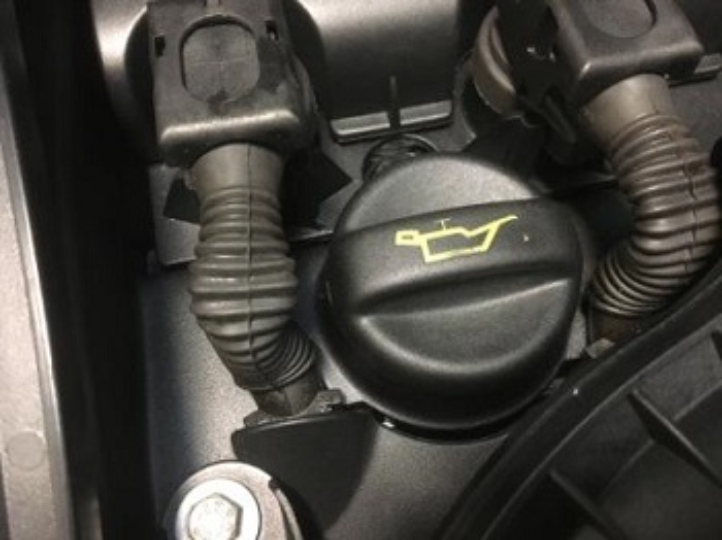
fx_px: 604
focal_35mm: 29
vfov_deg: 48.2
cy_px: 270
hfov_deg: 61.7
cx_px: 361
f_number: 2.2
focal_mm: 4.15
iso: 500
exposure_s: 1/17
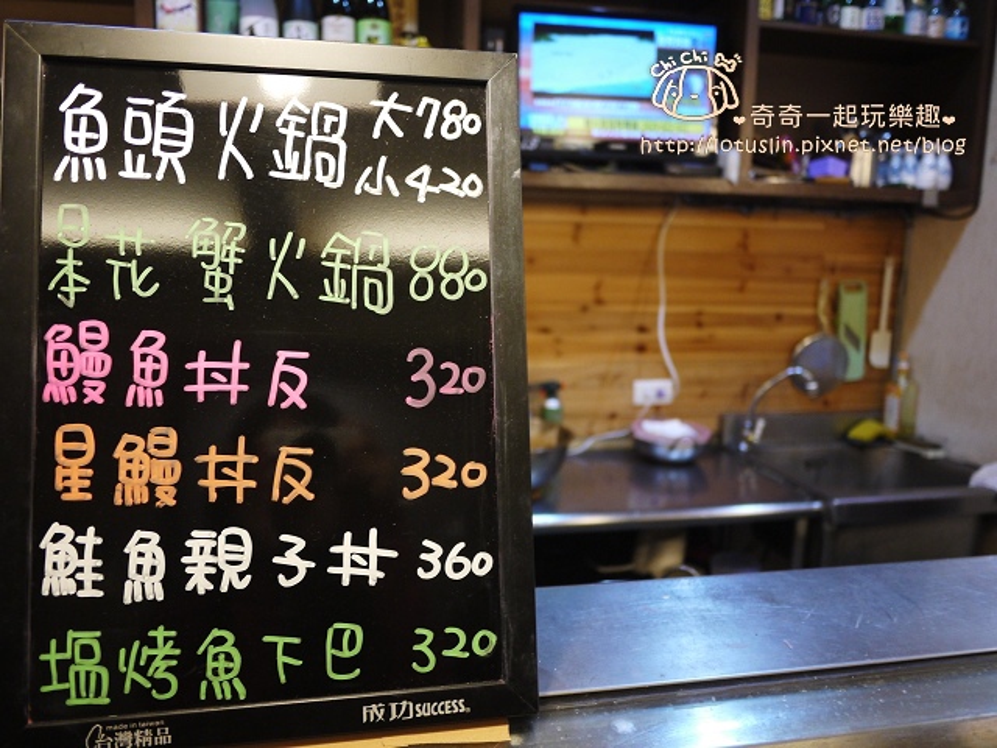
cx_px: 498
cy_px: 374
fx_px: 806
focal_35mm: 28
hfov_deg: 63.4
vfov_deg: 49.7
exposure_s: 1/40
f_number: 2.5
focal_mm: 14
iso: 400
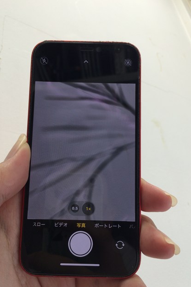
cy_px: 146
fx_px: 255
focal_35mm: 32
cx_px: 92
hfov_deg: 41.1
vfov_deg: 58.7
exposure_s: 1/60
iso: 40
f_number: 2.2
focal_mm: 4.12
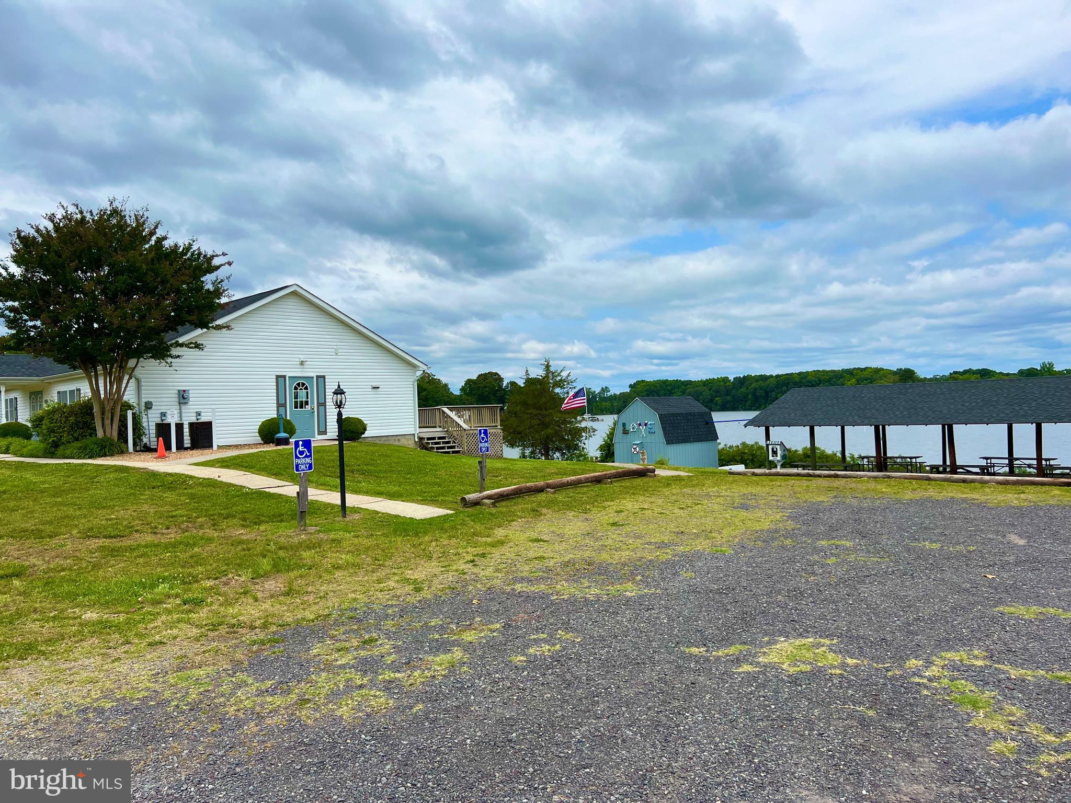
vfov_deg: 53.1
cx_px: 536
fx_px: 804
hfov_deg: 67.3
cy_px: 402
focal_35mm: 26
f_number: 1.5
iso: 50
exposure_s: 1/6993
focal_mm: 5.7
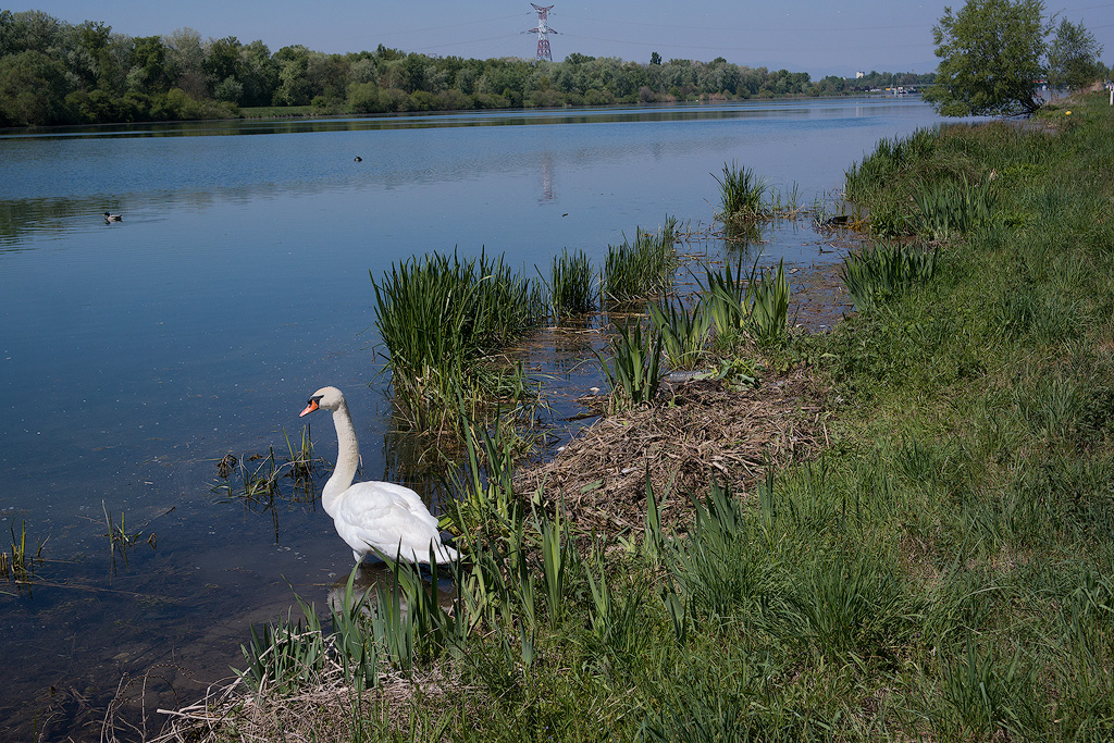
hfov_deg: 42.7
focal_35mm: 46
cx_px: 557
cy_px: 372
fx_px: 1424
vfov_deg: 29.3
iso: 200
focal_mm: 30
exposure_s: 1/1000
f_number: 8
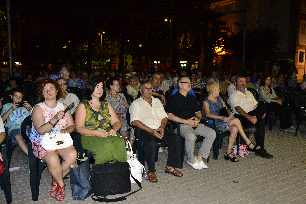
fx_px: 255
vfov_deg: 43.6
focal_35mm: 30
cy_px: 102
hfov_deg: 61.9
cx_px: 153
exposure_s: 1/50
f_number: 5.6
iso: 3200
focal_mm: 20
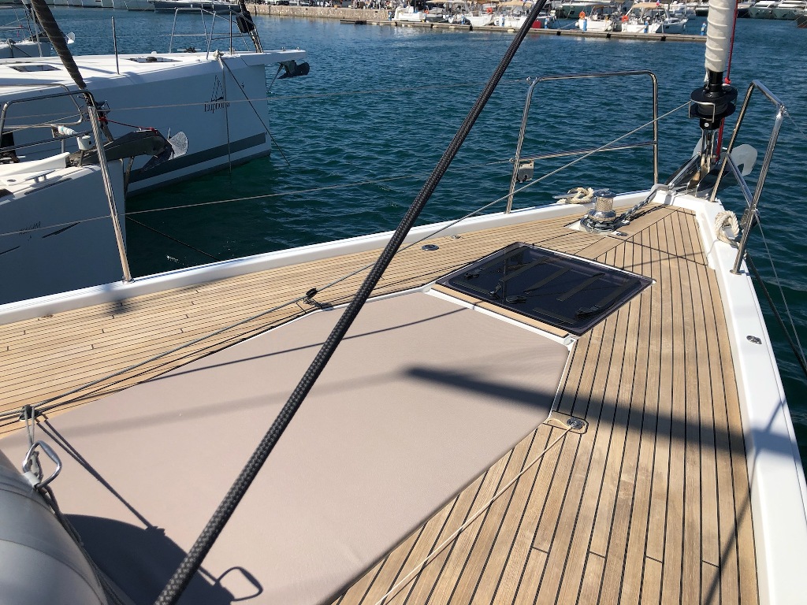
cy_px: 302
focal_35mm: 28
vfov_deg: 49.7
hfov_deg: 63.4
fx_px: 653
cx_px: 404
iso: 20
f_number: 1.8
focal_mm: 3.99
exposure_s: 1/3003
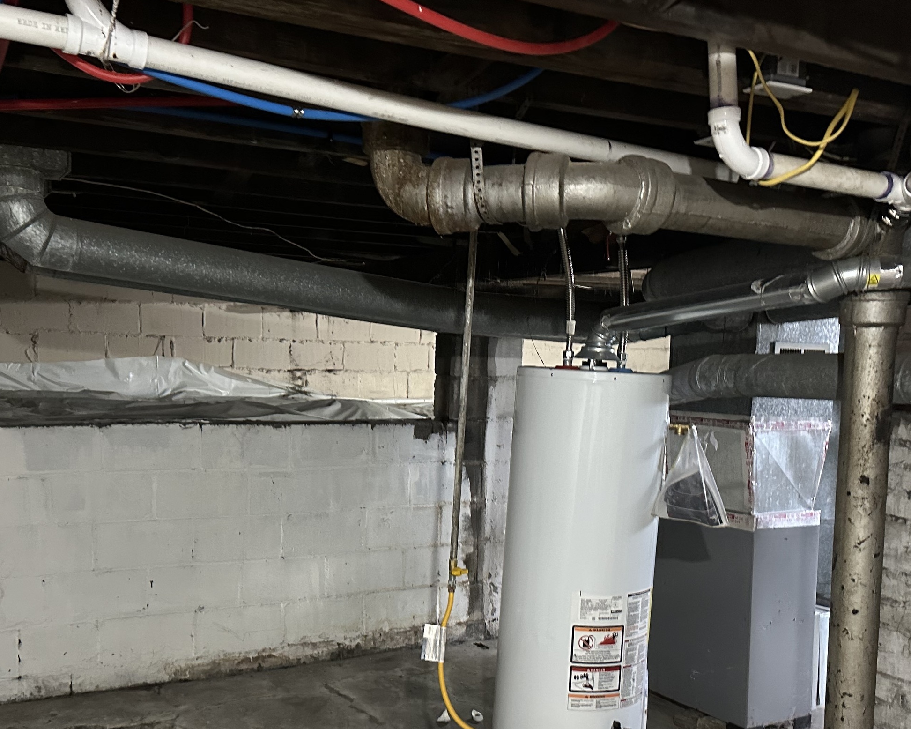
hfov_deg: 49.0
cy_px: 484
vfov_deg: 39.7
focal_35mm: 37
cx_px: 400
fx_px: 998
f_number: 1.78
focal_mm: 6.86
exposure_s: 1/30
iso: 1000
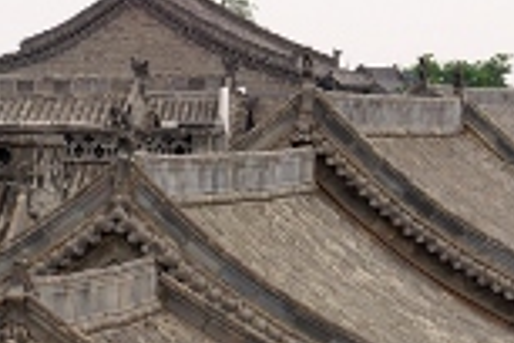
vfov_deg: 3.3
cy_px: 150
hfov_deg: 5.0
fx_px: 5886
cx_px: 306
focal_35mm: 412
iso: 100
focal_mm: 105
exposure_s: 1/250
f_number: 7.1
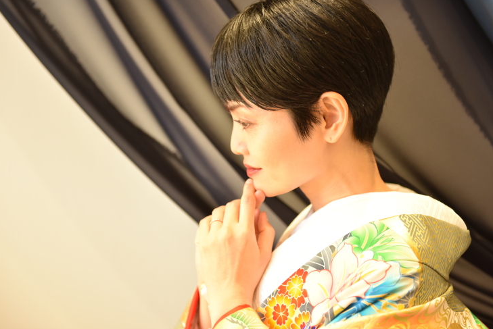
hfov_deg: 29.6
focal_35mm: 68
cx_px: 256
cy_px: 152
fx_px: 932
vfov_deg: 20.0
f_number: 2.8
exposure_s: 1/80
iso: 800
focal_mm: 62
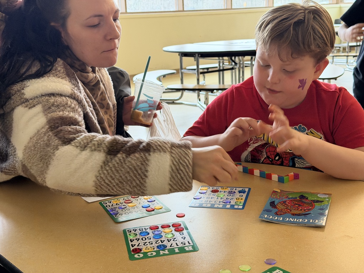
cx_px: 182
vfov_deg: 30.3
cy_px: 136
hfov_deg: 39.7
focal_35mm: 48
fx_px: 505
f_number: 1.78
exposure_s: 1/40
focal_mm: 6.76
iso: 250
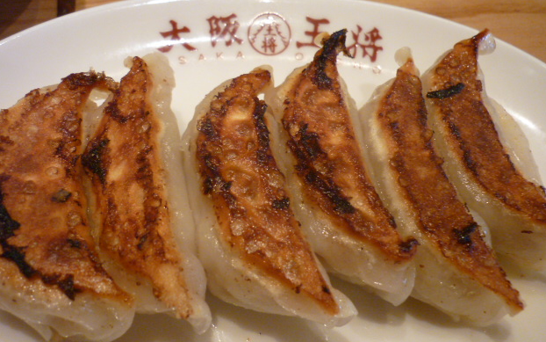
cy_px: 167
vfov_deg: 35.3
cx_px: 268
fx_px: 536
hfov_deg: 54.0
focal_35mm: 36
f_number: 2.8
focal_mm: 5.5
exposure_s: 1/30
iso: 320
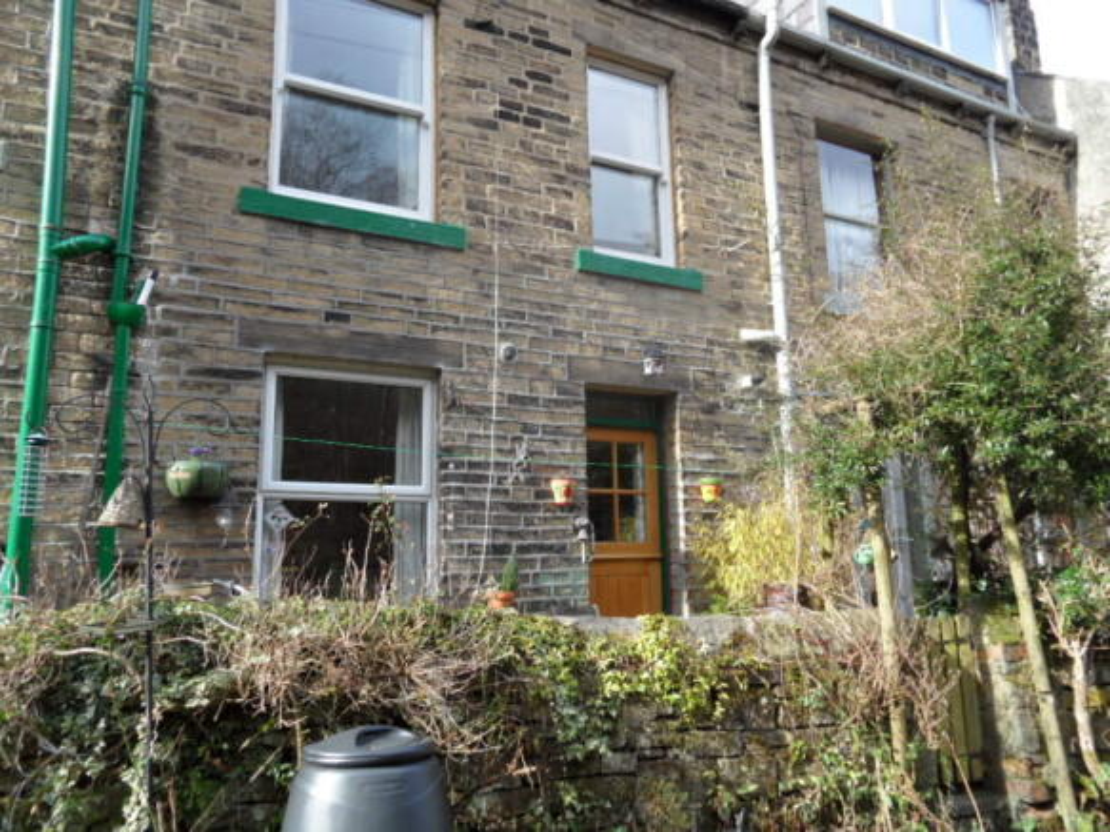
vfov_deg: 56.8
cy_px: 416
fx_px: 769
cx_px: 555
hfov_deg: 71.6
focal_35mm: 24
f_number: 3.2
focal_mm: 3.9
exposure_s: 1/125
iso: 80
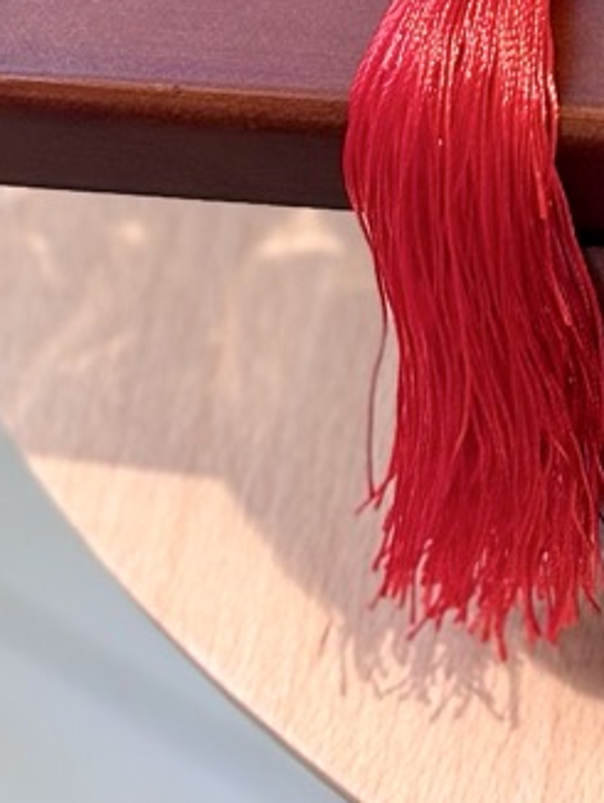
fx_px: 4740
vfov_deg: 9.4
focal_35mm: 204
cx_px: 1013
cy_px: -502
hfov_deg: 7.1
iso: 50
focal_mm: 5.96
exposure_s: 1/100
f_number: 1.6
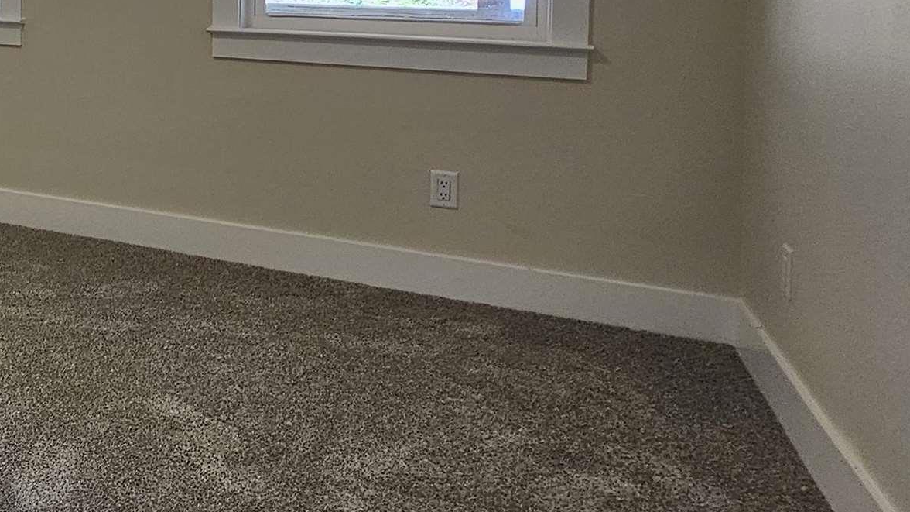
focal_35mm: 37
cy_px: 9
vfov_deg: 30.0
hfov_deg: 38.5
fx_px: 893
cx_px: -201
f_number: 2.2
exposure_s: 1/60
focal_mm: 2.2
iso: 80
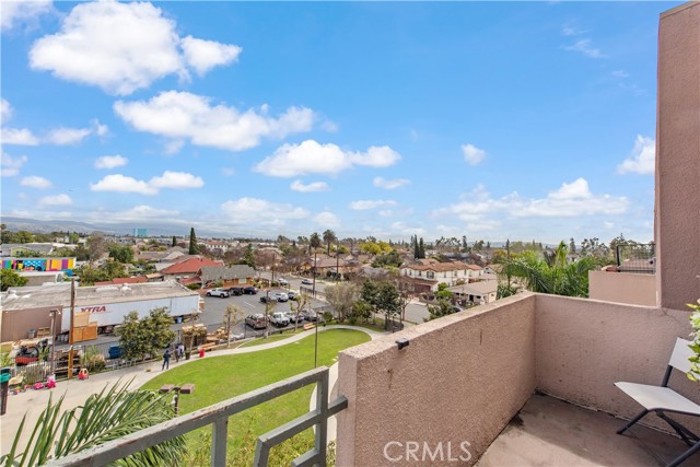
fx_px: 272
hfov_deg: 104.2
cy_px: 234
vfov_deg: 81.2
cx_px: 350
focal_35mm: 14
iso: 200
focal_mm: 14
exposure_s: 1/500
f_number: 11
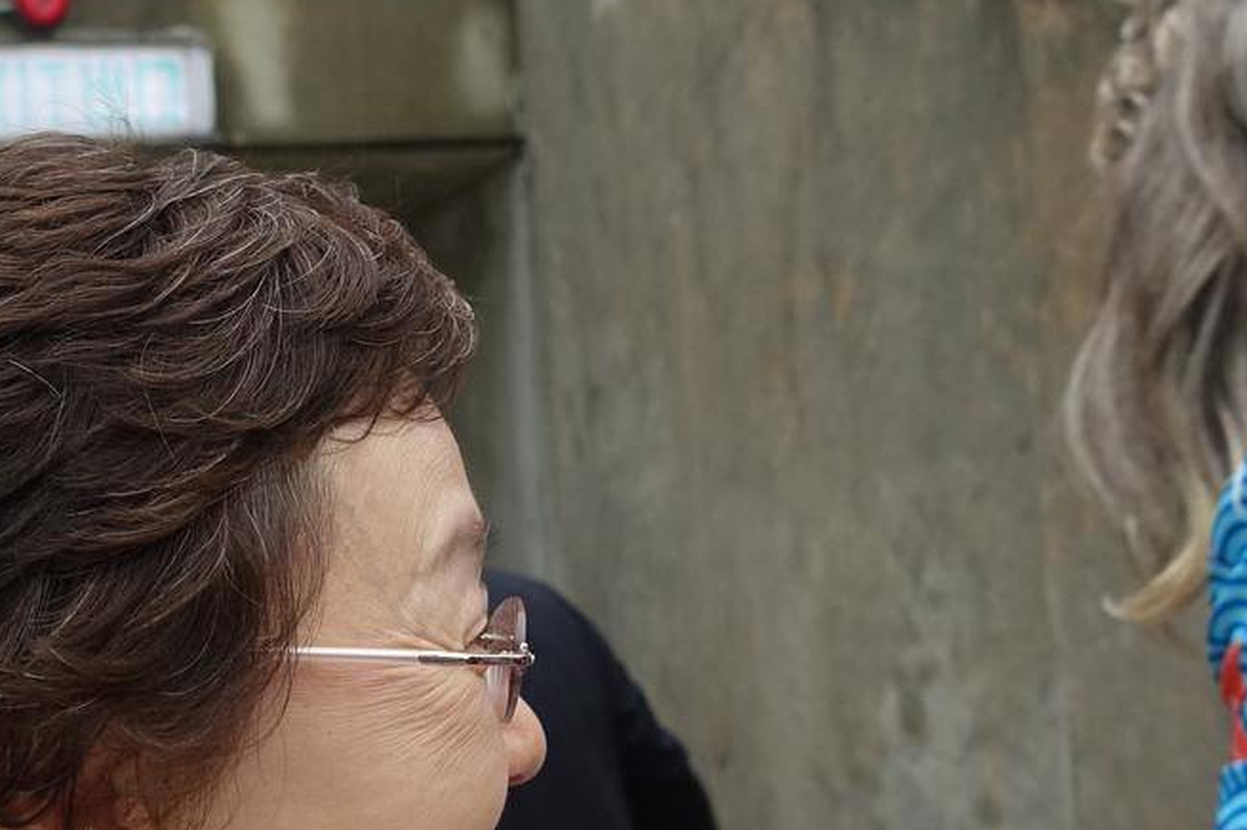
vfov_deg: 20.5
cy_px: 548
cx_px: 451
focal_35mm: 66
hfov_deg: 30.4
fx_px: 2285
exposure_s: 1/125
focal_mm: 8.8
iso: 250
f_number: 2.8
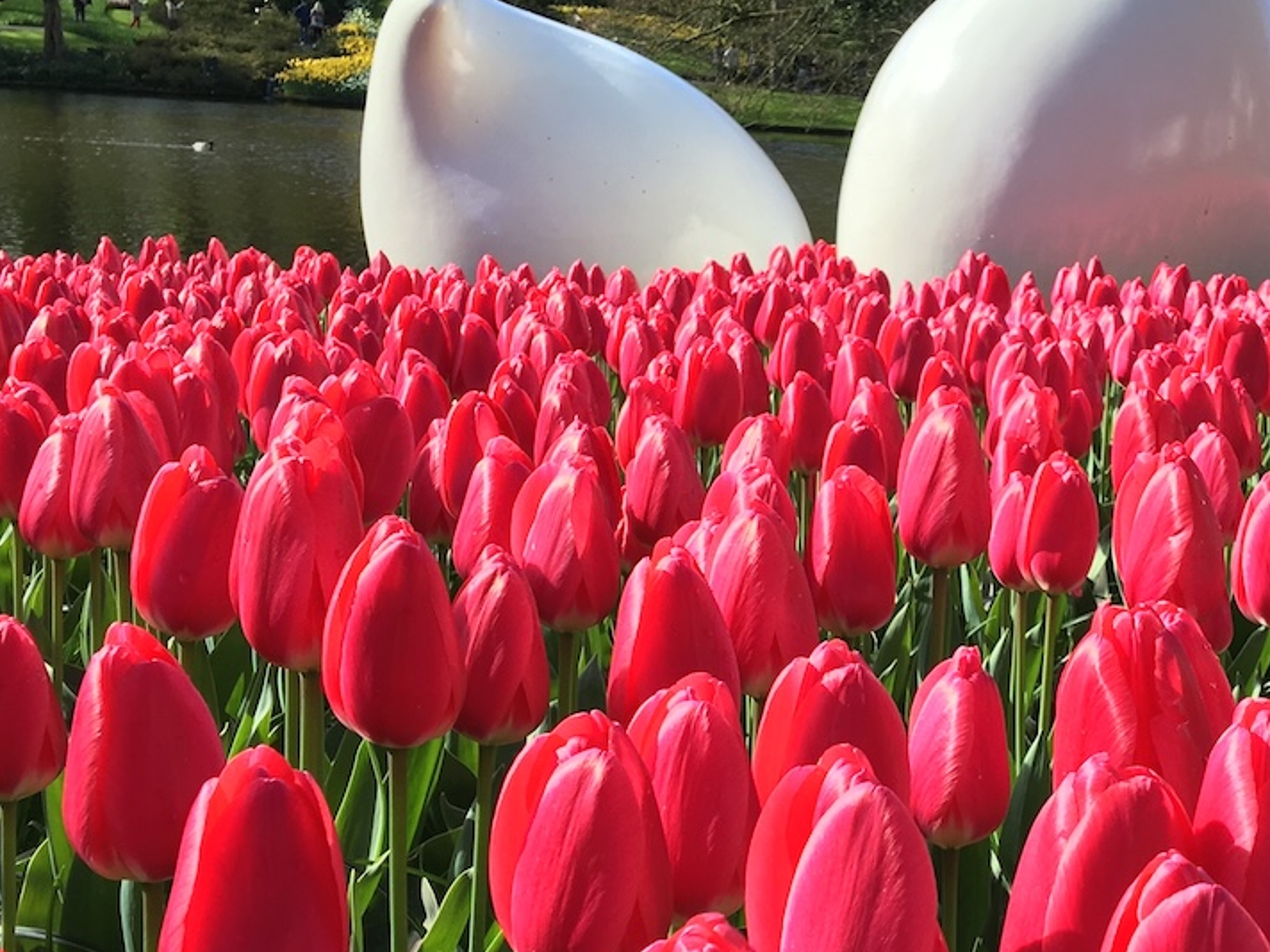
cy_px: 631
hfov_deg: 33.2
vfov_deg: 25.5
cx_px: 931
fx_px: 2091
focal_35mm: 57
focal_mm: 4.15
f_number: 2.2
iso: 25
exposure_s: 1/430
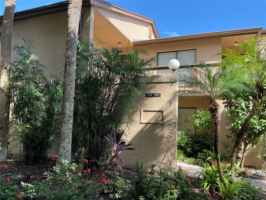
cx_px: 133
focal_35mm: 29
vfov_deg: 48.2
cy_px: 100
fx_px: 223
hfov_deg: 61.7
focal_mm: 3
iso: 16
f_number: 1.8
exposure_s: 1/286
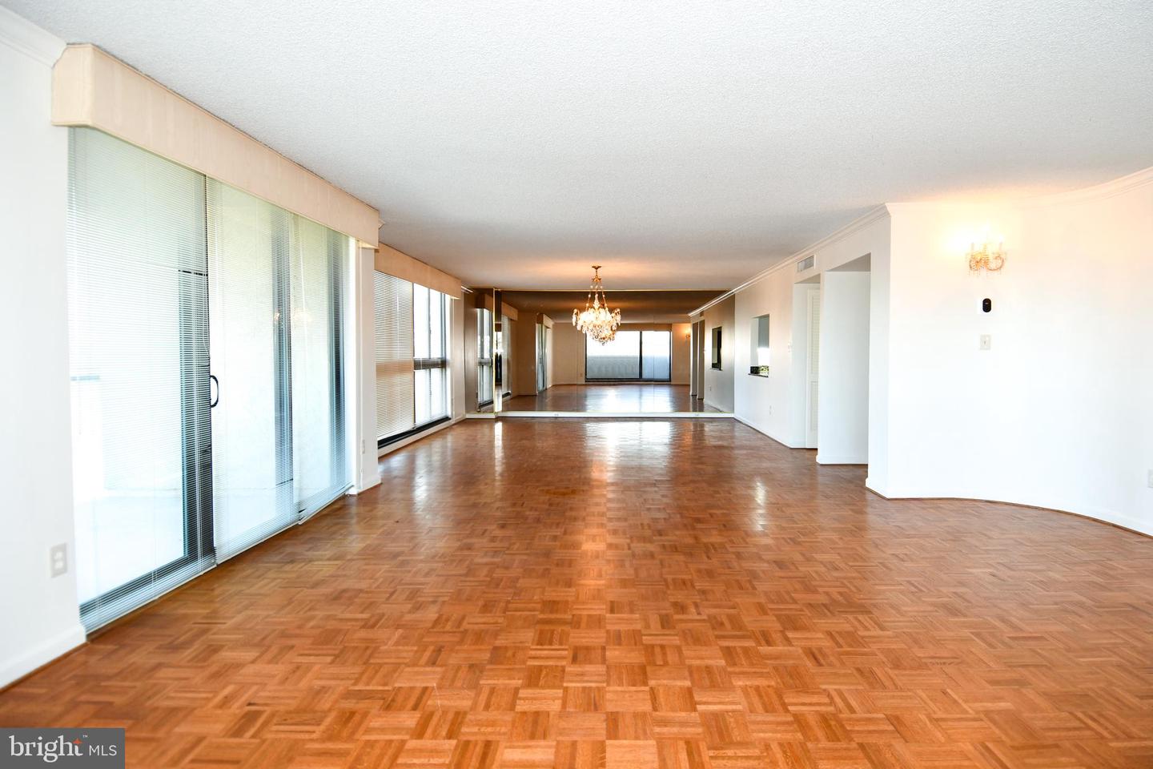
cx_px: 576
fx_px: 576
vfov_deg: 67.4
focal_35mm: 18
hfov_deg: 90.0
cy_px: 384
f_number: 4
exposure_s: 1/60
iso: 250
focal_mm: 12
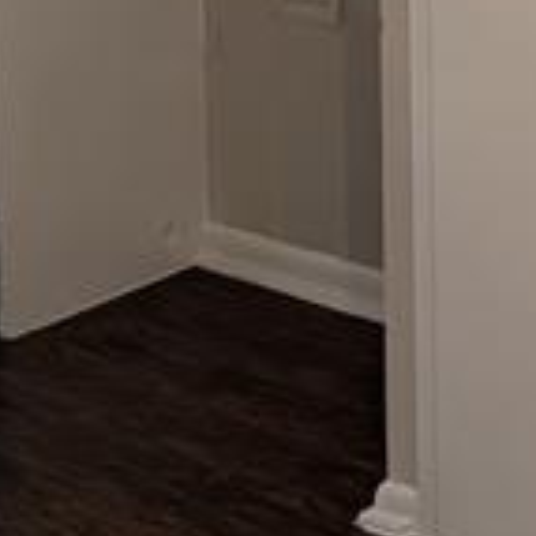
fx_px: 1997
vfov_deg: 14.0
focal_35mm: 114
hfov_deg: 15.3
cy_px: -349
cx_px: 352
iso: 33
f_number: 1.68
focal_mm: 6.9
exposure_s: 1/120
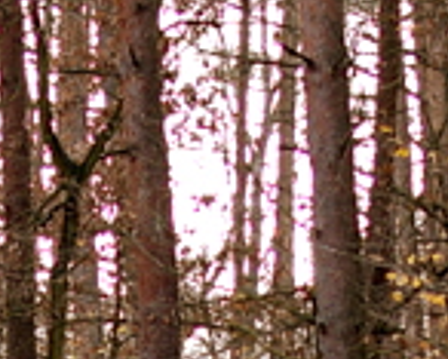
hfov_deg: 7.0
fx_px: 3577
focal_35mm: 270
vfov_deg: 5.7
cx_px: -255
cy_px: 589
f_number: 2.8
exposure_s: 1/200
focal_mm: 35
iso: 200
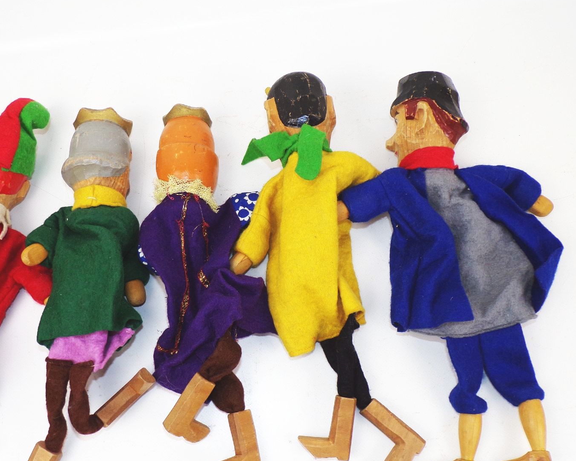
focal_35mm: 32
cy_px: 269
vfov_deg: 45.6
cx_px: 222
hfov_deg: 55.1
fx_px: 545
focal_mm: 4.3
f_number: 3
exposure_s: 1/50
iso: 80
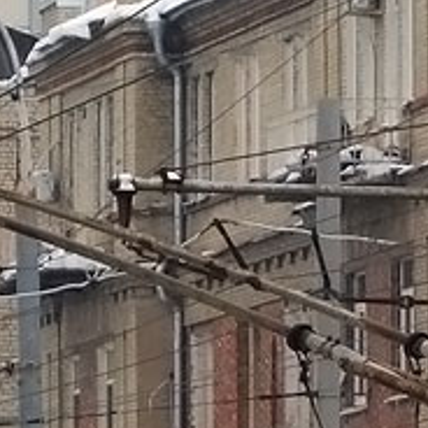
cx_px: 700
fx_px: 6197
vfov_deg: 3.9
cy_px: 535
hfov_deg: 3.9
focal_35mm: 443
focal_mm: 29.8
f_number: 4.5
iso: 200
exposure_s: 1/500
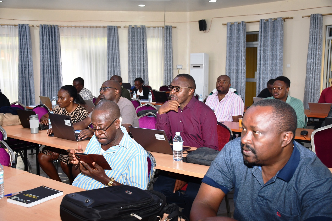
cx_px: 166
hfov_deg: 48.5
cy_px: 110
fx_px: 369
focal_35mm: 40
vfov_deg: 33.4
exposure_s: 1/60
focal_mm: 27
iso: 900
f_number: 4
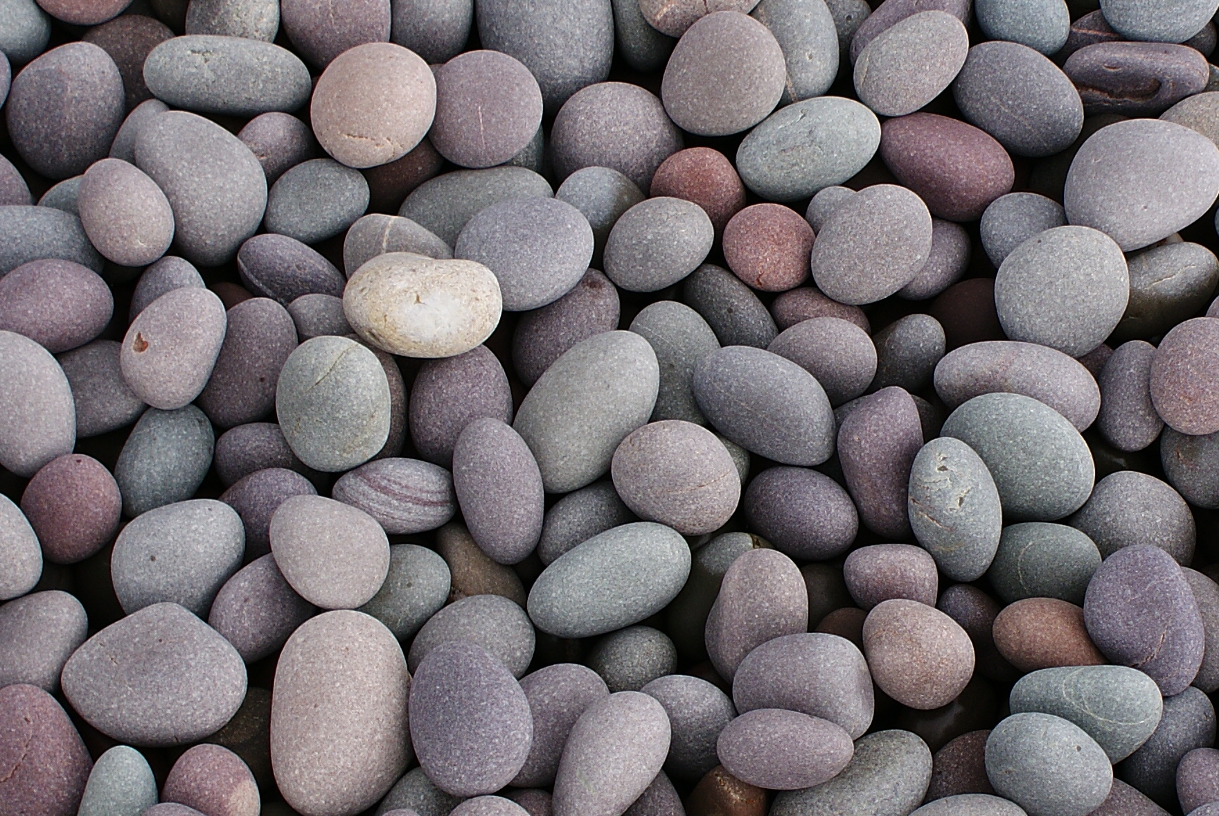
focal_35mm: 99
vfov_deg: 13.9
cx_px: 921
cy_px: 453
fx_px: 3356
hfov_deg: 20.4
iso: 100
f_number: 5.6
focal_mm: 30
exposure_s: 1/160
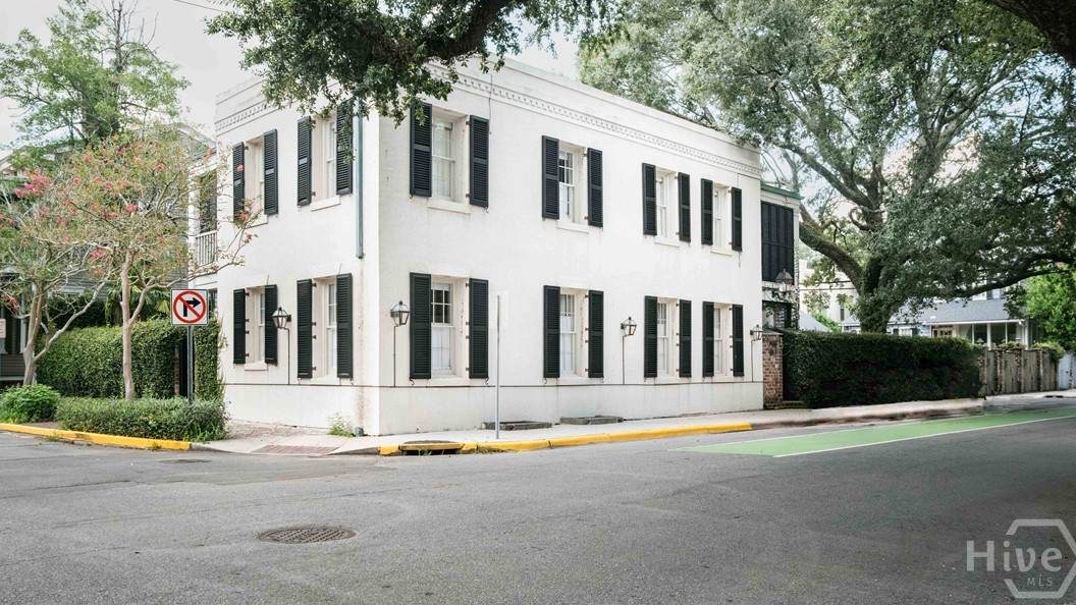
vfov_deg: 41.4
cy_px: 264
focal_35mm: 28
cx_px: 545
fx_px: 799
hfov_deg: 67.9
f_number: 8
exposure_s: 1/500
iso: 800
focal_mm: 17.4
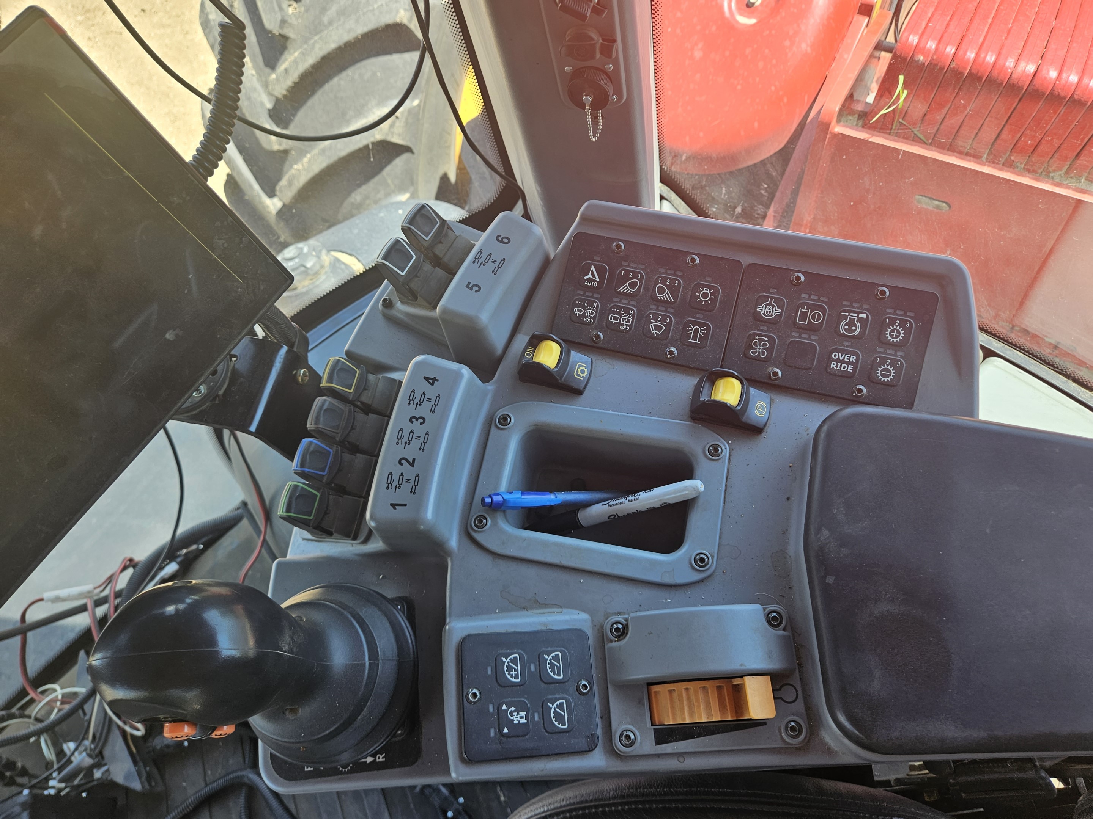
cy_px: 410
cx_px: 546
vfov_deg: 58.9
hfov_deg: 73.9
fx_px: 726
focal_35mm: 23
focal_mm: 5.4
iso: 32
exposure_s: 1/180
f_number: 1.8
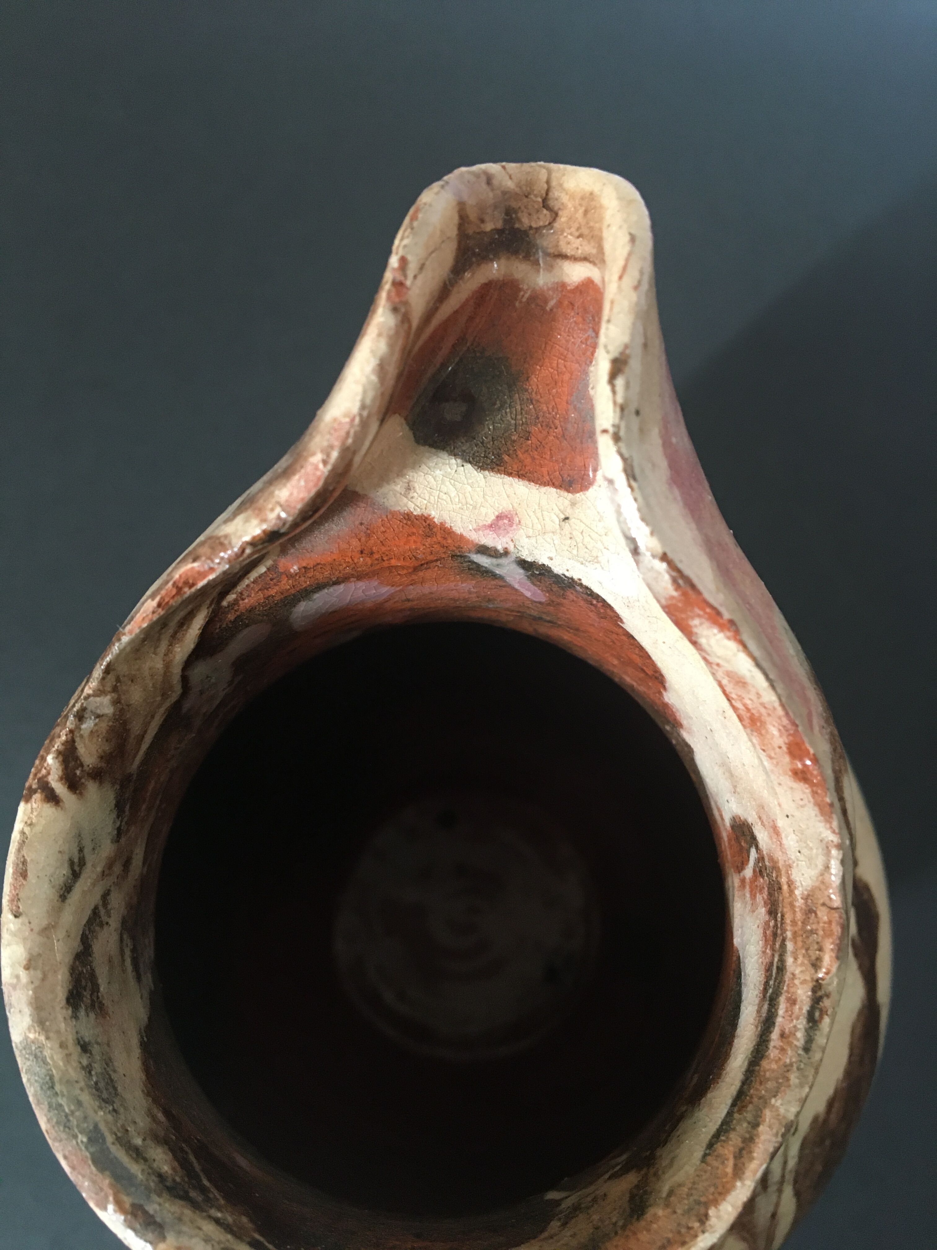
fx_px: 1047
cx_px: 468
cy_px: 625
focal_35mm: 29
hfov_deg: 48.2
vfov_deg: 61.7
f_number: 2.2
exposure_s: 1/33
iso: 160
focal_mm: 4.15
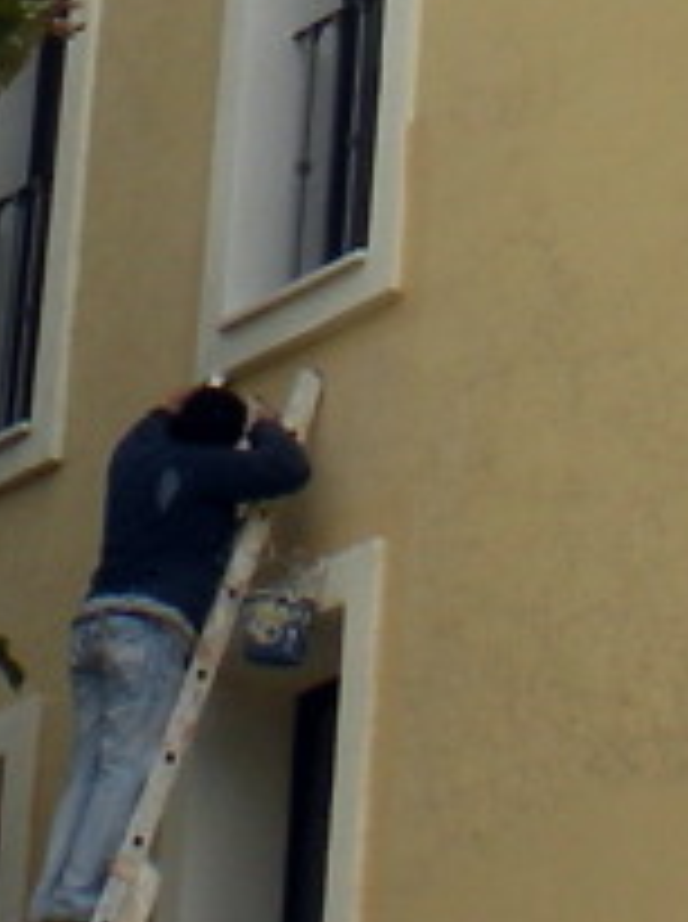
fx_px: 6859
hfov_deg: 5.7
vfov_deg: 7.6
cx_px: 378
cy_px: -328
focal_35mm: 258
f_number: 4.9
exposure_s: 1/360
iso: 64
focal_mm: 7.4
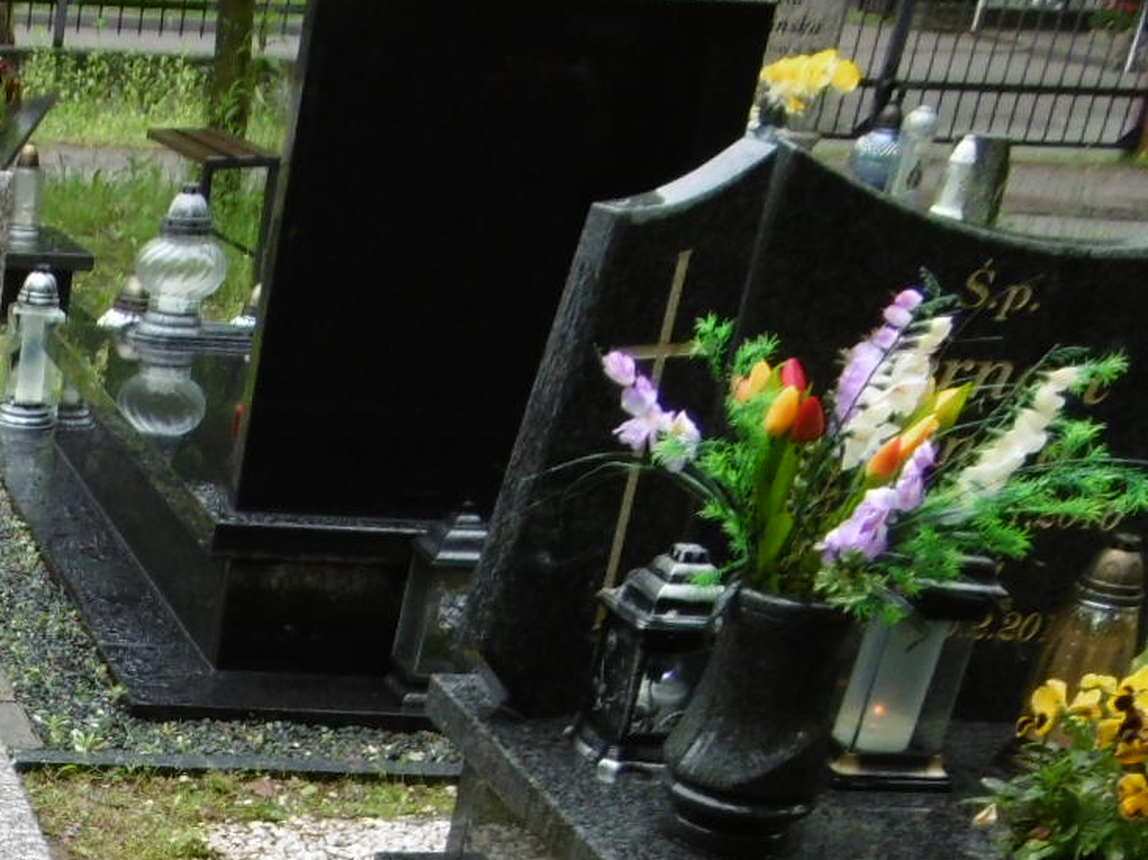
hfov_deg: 25.5
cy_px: 1093
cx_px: -286
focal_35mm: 67
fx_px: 2221
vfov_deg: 20.2
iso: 100
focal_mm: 4.3
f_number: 3.1
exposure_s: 1/160
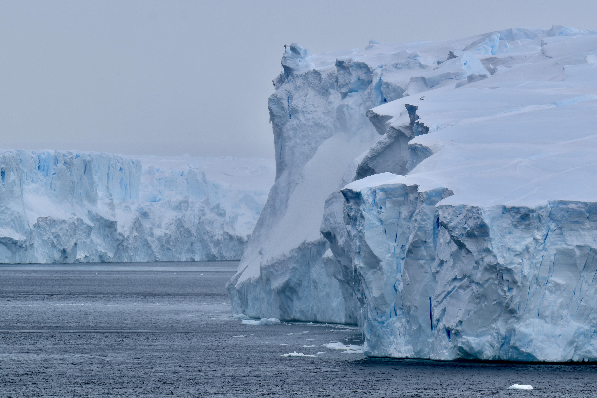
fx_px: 7462
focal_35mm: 450
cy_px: 199
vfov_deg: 3.1
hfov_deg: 4.6
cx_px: 298
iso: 140
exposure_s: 1/500
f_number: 8
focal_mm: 300
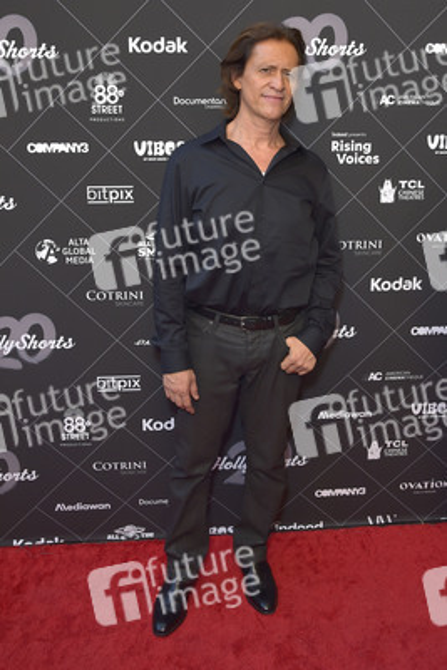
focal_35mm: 31
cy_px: 335
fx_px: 577
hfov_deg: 42.4
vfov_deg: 60.3
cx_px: 224
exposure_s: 1/250
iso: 400
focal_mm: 31
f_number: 6.3
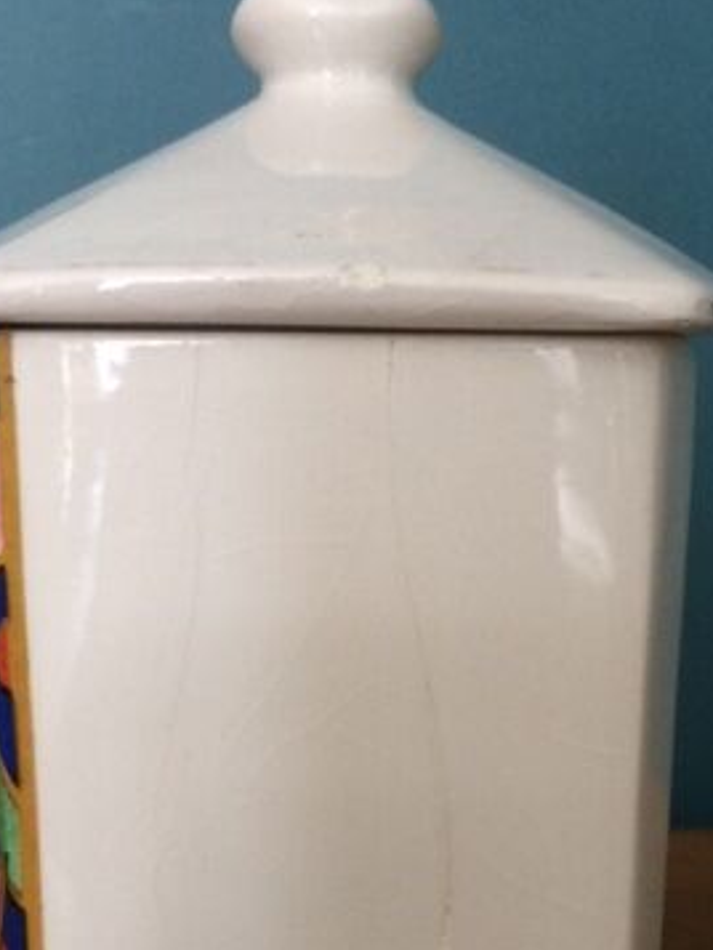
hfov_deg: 28.0
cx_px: 391
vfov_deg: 36.3
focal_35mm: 52
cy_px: 660
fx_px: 1427
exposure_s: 1/33
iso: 320
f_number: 2.2
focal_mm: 4.15
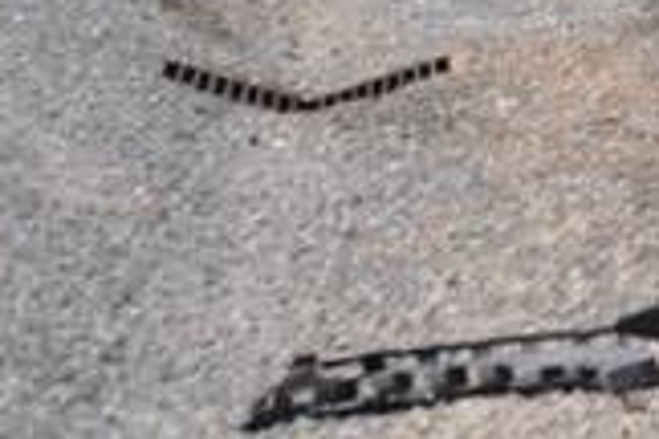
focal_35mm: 415
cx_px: 814
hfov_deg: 4.9
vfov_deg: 3.3
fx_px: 7596
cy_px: -287
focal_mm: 70
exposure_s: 1/800
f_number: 7.1
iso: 200
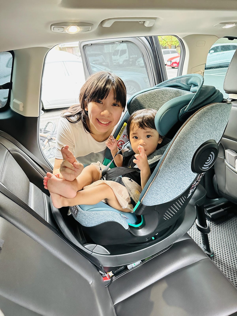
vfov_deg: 71.6
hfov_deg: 56.8
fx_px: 219
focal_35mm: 24
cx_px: 118
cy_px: 158
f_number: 1.78
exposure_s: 1/56
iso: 1000
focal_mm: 6.86
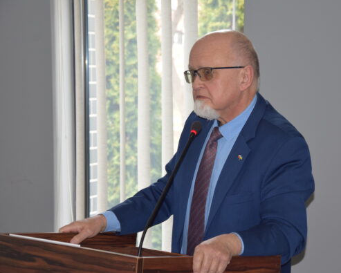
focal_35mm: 113
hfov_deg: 17.0
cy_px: 137
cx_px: 196
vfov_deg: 13.7
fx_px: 1141
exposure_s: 1/125
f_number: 5.6
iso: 800
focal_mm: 66
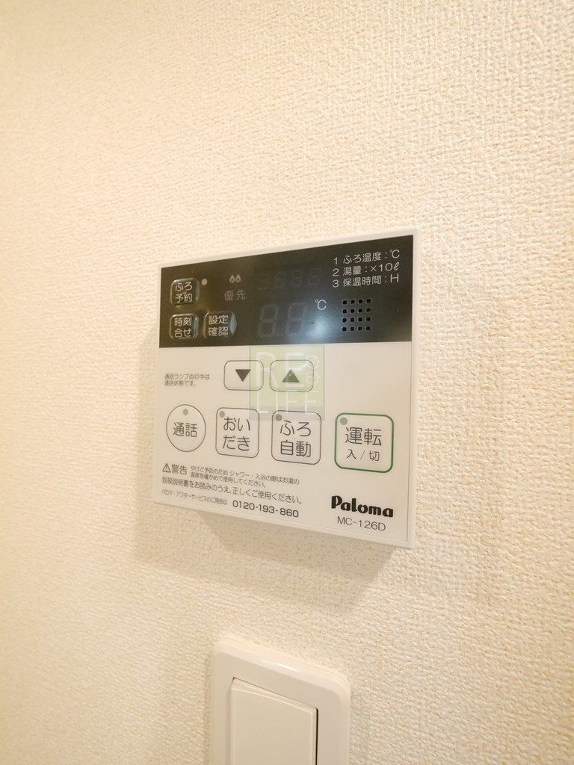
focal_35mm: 14
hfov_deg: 85.7
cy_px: 382
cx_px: 287
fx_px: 310
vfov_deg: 102.1
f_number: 4
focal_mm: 7
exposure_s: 1/60
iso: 3200
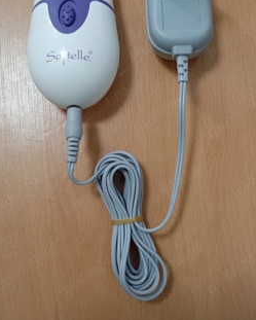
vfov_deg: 51.2
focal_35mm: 35
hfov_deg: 42.2
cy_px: 128
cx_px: 132
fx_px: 331
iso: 487
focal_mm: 4.27
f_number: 1.8
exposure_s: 1/25
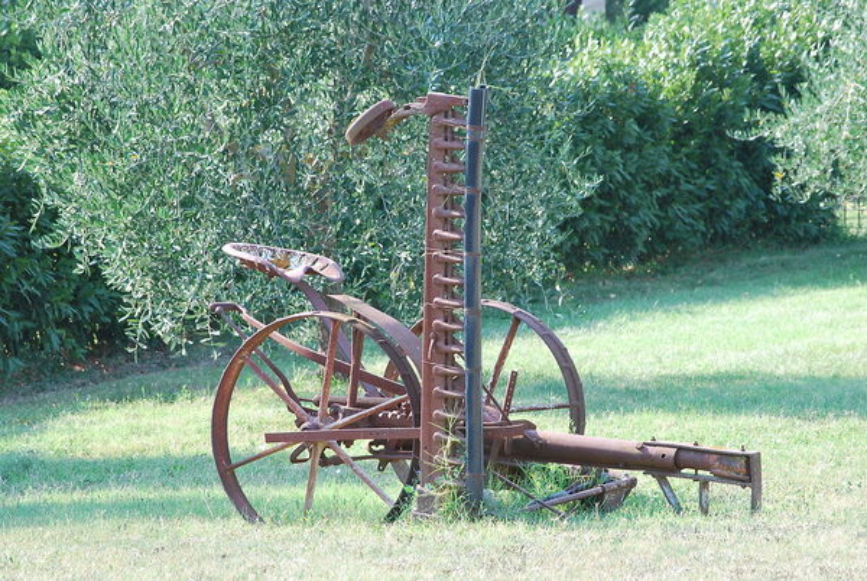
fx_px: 4884
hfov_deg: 10.1
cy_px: 290
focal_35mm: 202
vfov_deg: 6.8
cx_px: 434
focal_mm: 135
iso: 200
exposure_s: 1/40
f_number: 13
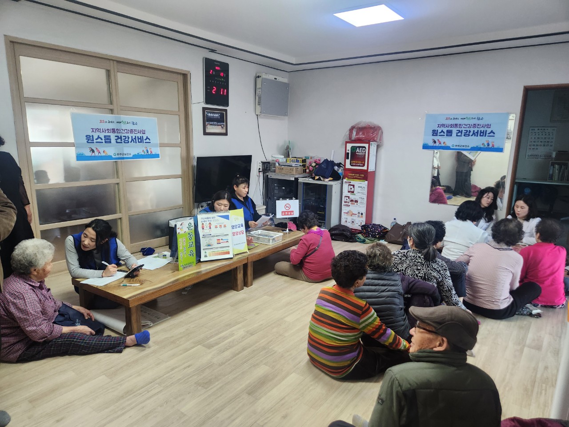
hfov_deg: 73.9
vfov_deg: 58.9
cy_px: 214
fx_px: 378
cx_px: 284
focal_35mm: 23
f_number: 1.8
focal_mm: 5.4
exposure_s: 1/120
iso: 200
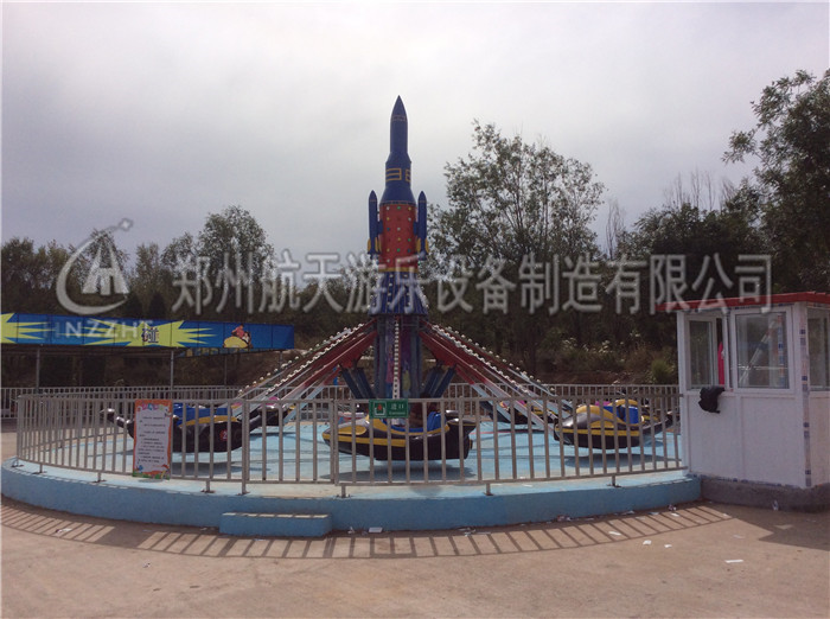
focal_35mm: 32
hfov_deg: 56.9
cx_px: 415
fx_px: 766
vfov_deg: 44.0
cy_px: 310
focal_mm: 3.3
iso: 32
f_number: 2.4
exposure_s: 1/4405
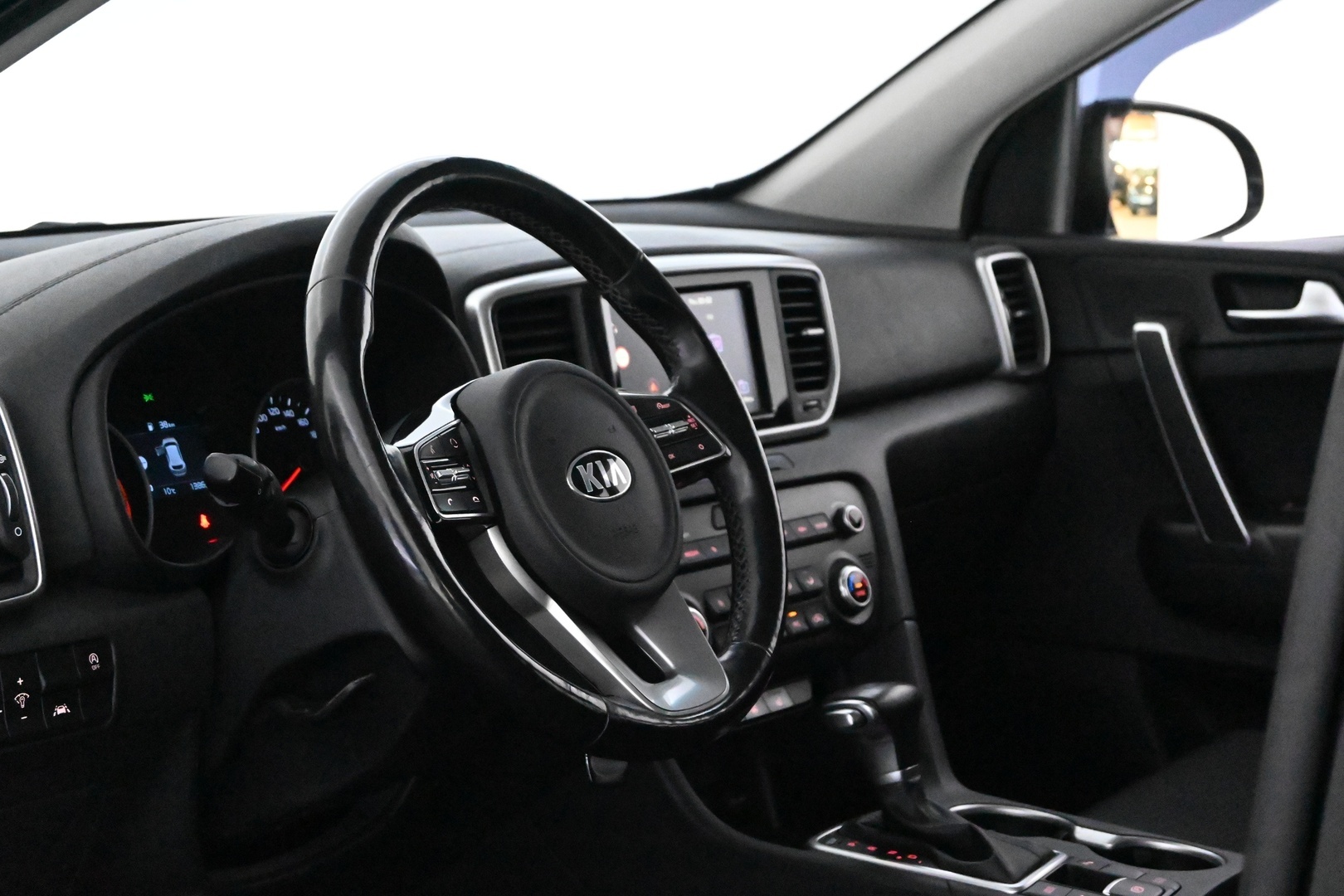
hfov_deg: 29.9
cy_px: 448
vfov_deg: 20.2
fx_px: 2520
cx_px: 672
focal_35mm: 68
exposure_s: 1/80
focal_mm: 45
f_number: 6
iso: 22800
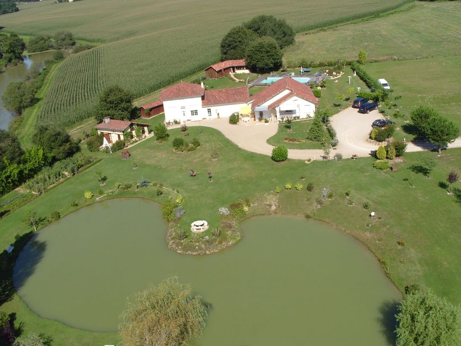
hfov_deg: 52.6
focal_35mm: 35
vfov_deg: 40.7
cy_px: 173
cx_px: 230
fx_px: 466
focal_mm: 7.8
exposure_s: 1/350
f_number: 6.8
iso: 80
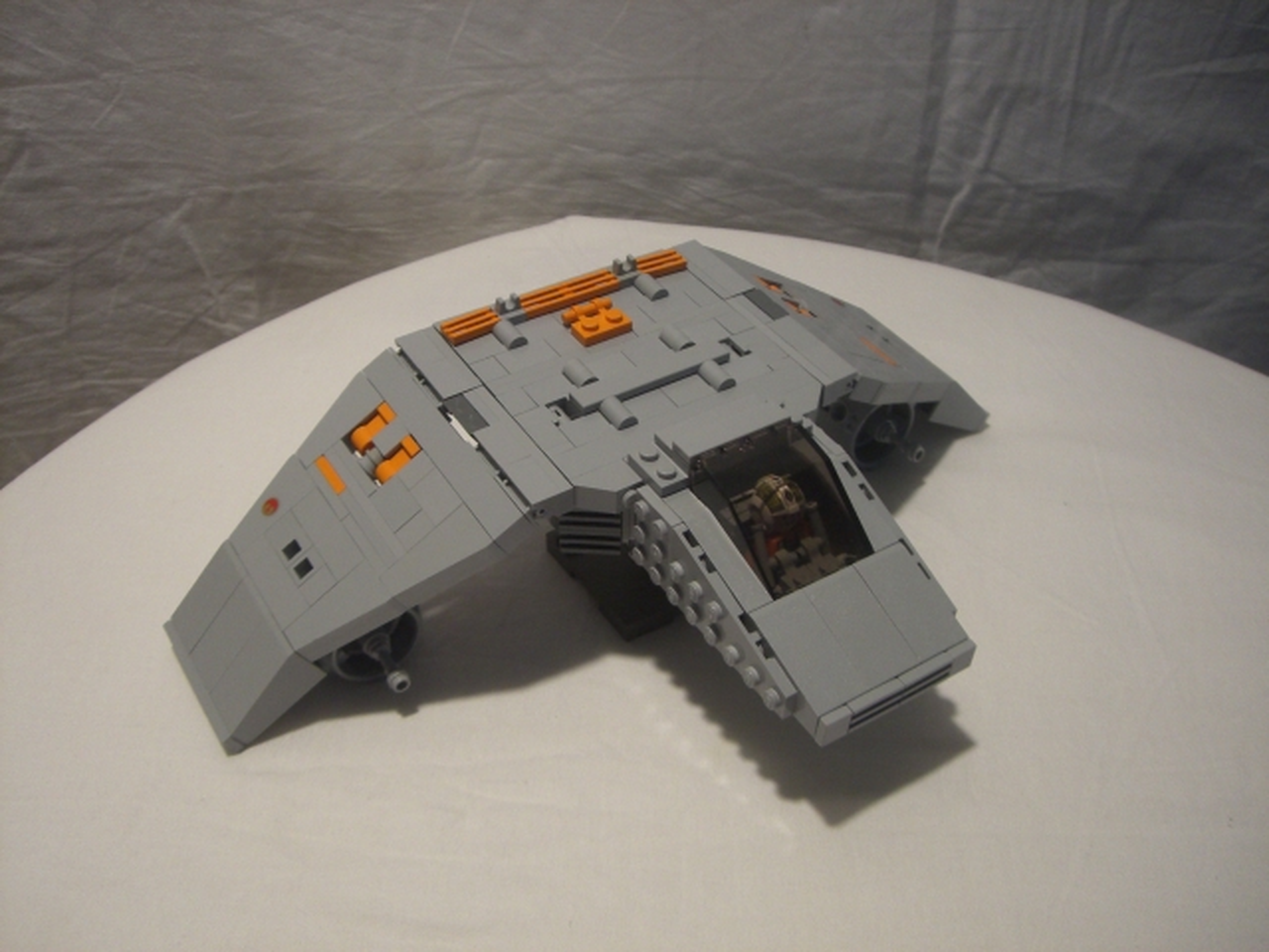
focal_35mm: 38
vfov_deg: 37.7
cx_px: 634
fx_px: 1393
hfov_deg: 49.0
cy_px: 476
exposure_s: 1/30
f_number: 2.7
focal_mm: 6.2
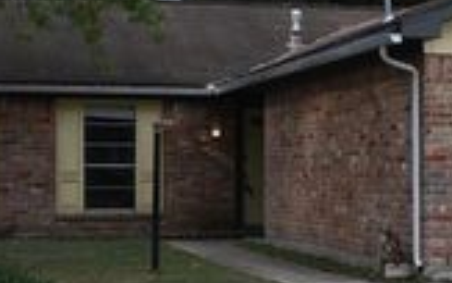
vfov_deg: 12.2
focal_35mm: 108
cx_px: 366
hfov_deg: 19.1
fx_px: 1325
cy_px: 151
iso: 110
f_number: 5.6
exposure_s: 1/250
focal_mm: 34.5
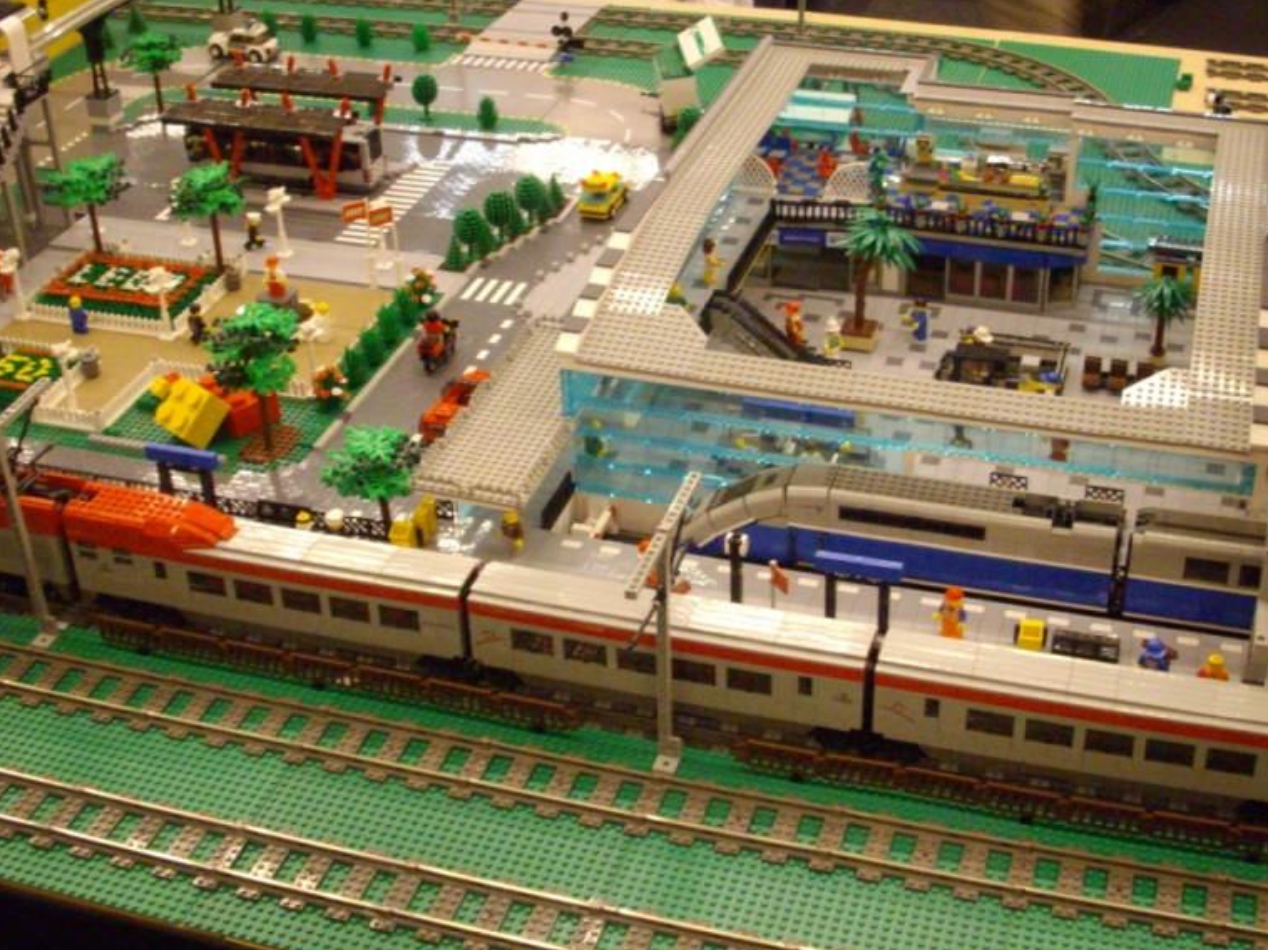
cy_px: 396
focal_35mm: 50
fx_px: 1831
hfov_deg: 38.2
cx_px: 704
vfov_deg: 29.0
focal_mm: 6.2
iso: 400
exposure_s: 1/13
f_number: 2.8
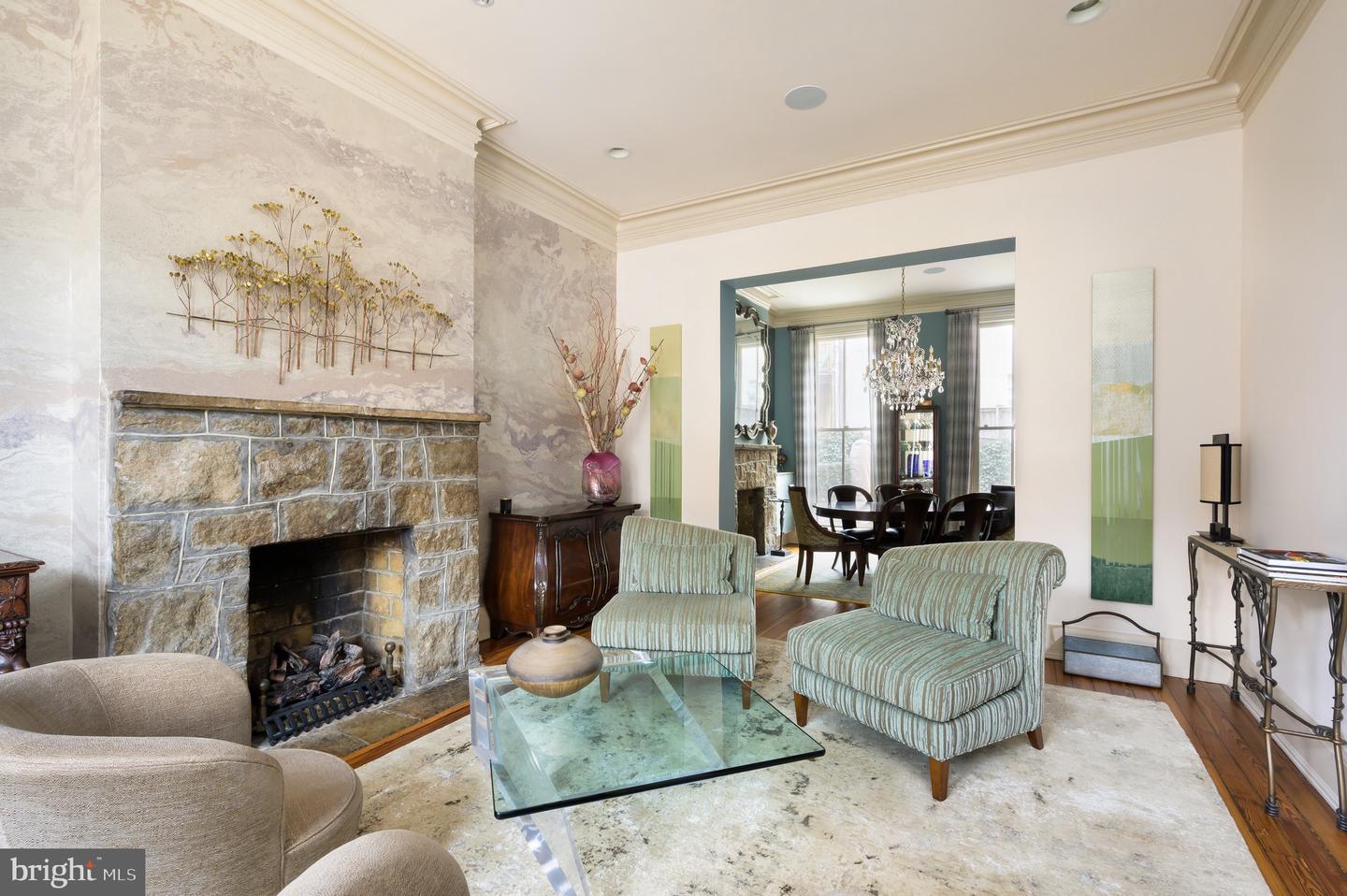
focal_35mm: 16
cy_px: 448
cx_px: 674
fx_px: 598
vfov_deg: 73.7
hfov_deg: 96.8
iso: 800
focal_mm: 16
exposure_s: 1/30
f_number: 13
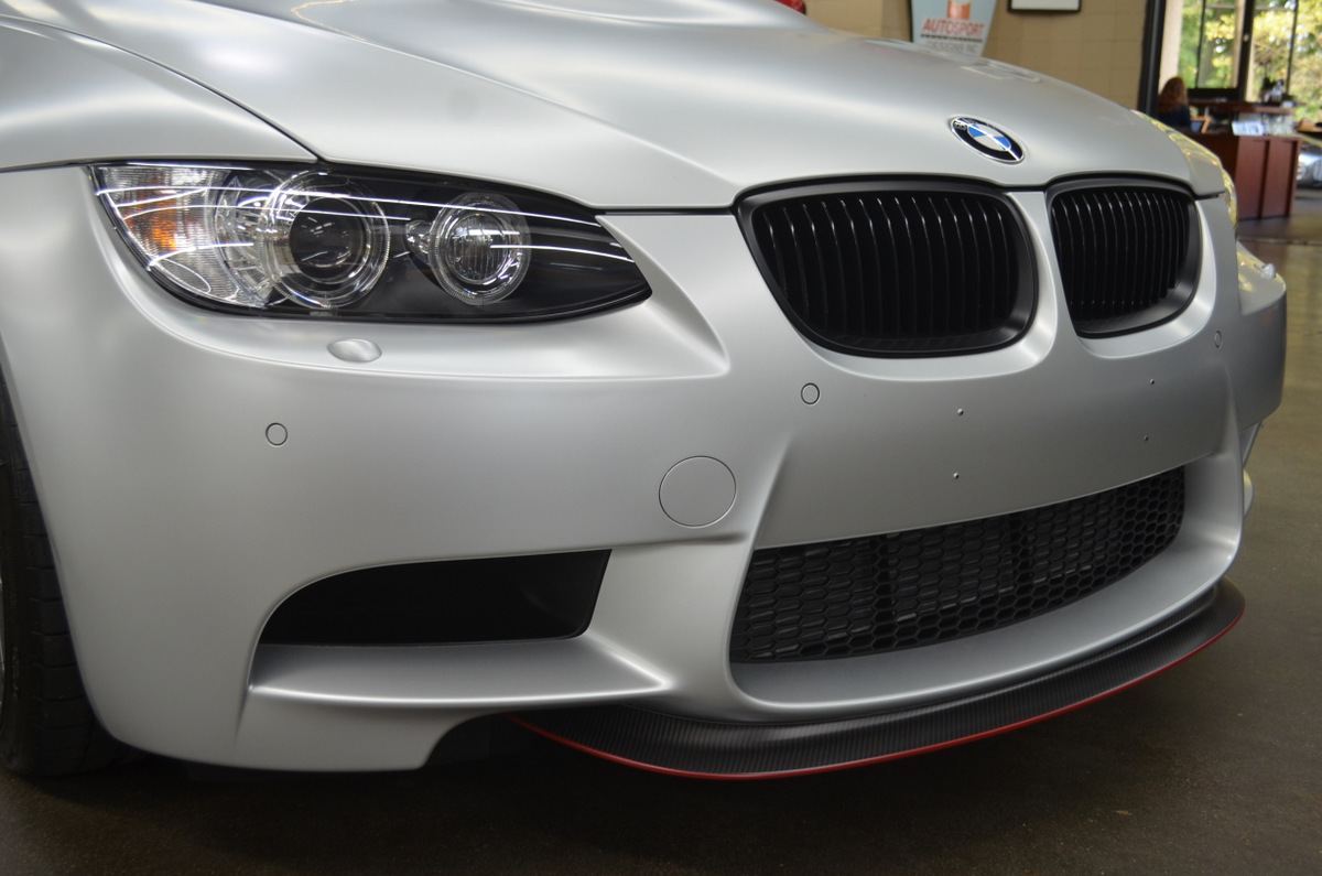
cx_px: 661
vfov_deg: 36.7
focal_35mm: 36
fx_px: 1319
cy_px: 438
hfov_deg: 53.2
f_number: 4
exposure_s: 1/60
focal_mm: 24
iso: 500
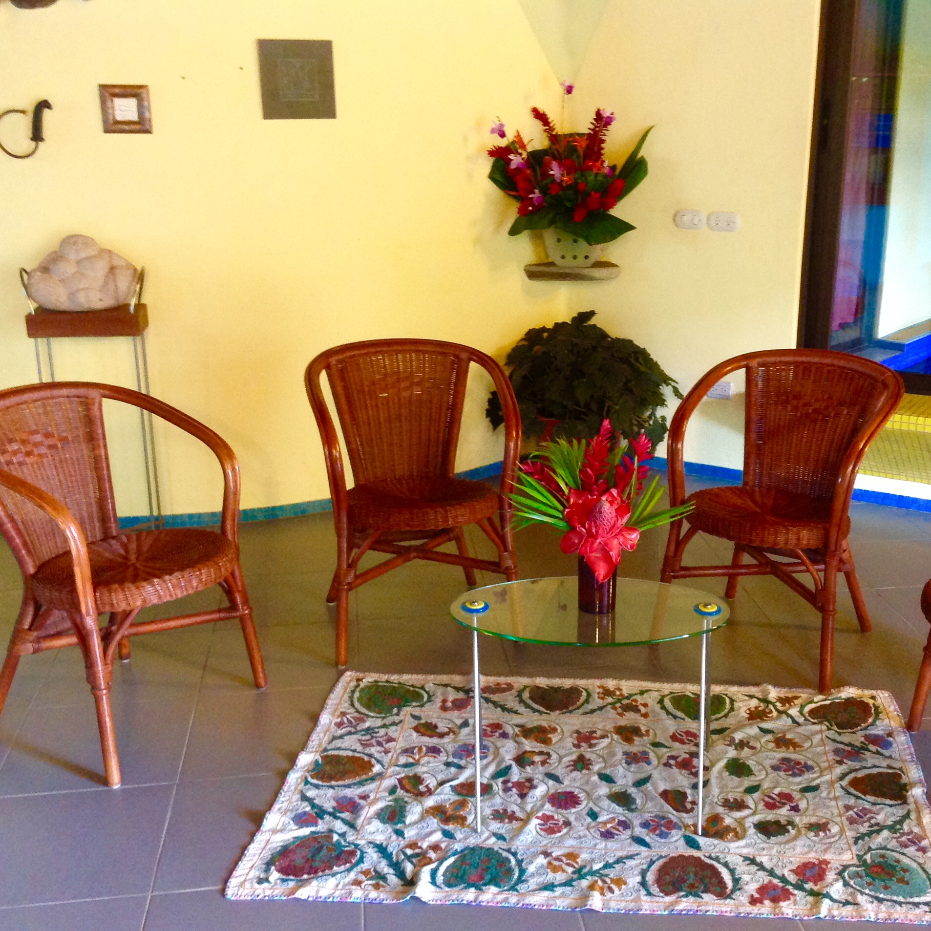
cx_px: 574
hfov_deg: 39.8
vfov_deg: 40.0
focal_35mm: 42
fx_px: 1278
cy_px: 472
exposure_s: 1/15
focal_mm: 4.28
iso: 320
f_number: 2.4
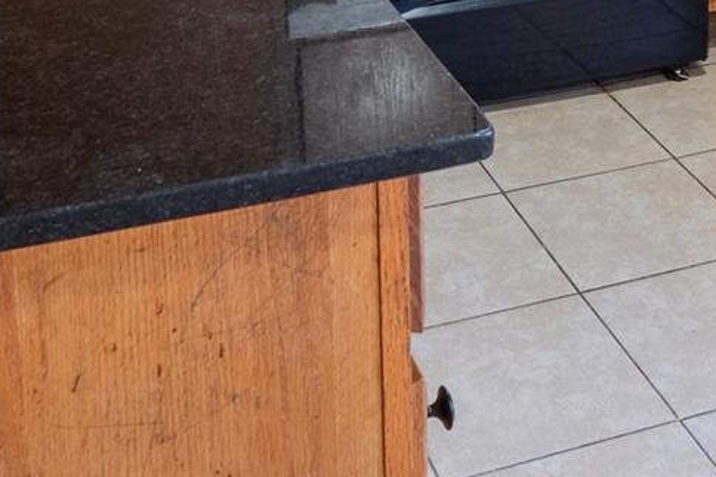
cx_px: 556
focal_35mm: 74
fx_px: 1465
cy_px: -331
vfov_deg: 16.1
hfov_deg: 27.0
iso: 100
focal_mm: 11.6
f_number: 8
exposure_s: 1/13
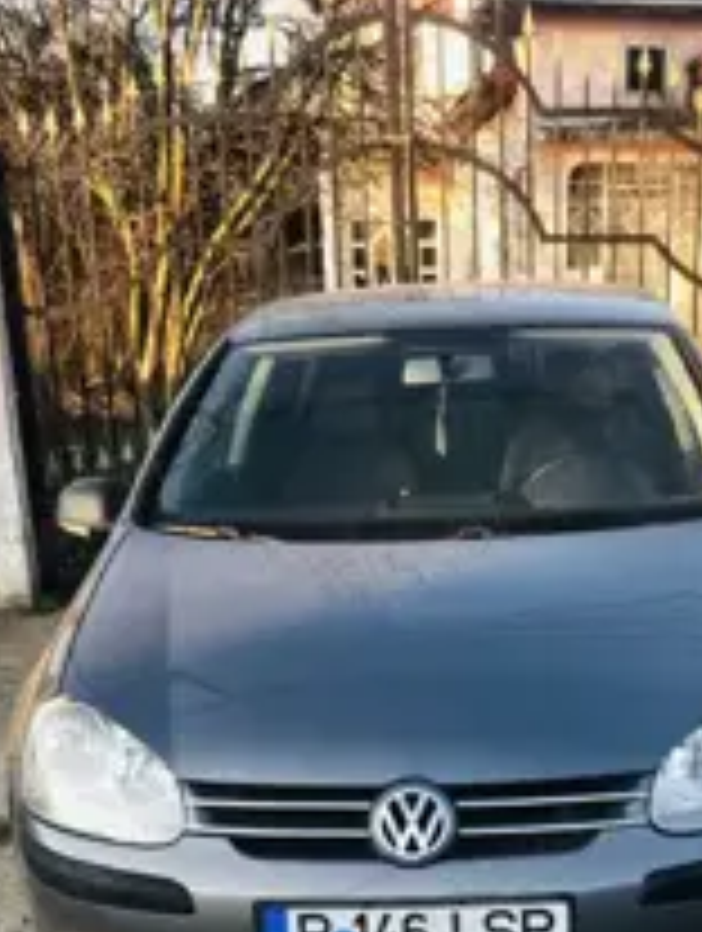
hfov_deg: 27.0
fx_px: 1456
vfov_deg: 33.2
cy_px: 878
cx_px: 464
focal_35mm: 54
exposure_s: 1/120
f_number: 1.8
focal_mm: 4
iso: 32
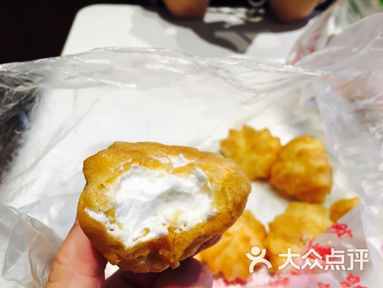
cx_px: 192
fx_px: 321
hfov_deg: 61.7
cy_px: 144
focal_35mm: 29
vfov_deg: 48.2
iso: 25
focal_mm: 4.15
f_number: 2.2
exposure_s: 1/33
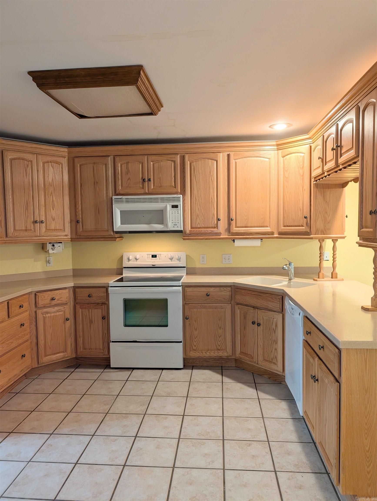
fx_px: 348
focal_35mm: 24
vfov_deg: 71.5
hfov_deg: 56.9
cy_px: 250
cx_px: 188
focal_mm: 6.9
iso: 307
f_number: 1.68
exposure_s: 1/120
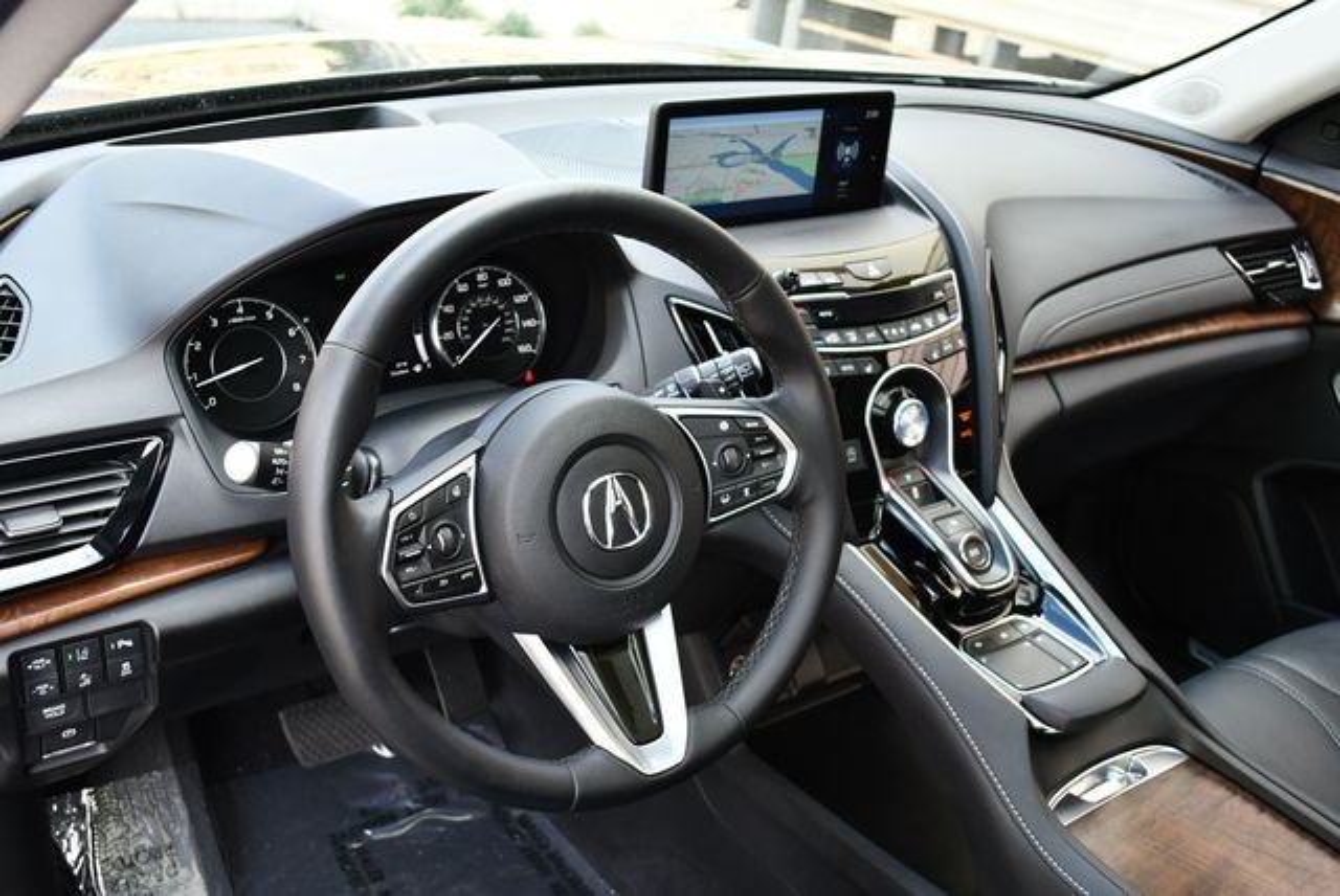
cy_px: 448
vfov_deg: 36.9
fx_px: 1341
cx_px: 670
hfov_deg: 53.1
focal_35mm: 36
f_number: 3.5
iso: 560
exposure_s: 1/250
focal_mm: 18
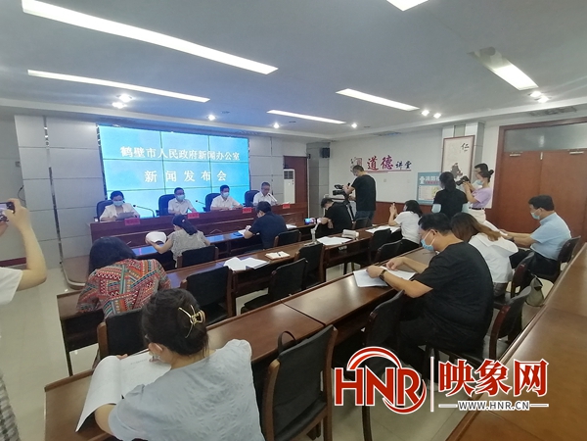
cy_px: 220
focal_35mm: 17
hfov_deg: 91.0
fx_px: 288
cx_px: 294
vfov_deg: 74.7
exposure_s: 1/33.3
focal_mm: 1.78
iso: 200
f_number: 2.4
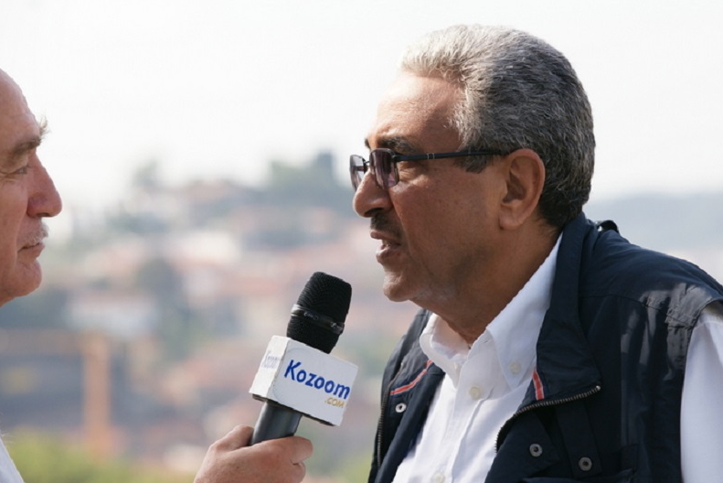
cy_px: 231
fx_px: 3194
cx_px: 415
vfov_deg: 8.6
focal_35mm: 159
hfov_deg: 12.9
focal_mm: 135
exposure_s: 1/500
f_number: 5.6
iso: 200
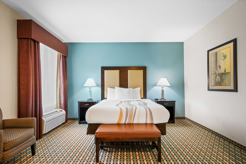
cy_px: 82
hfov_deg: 90.0
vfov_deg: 67.4
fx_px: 123
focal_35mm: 18
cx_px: 123
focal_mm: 12
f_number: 8
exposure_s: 1/1.67
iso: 400
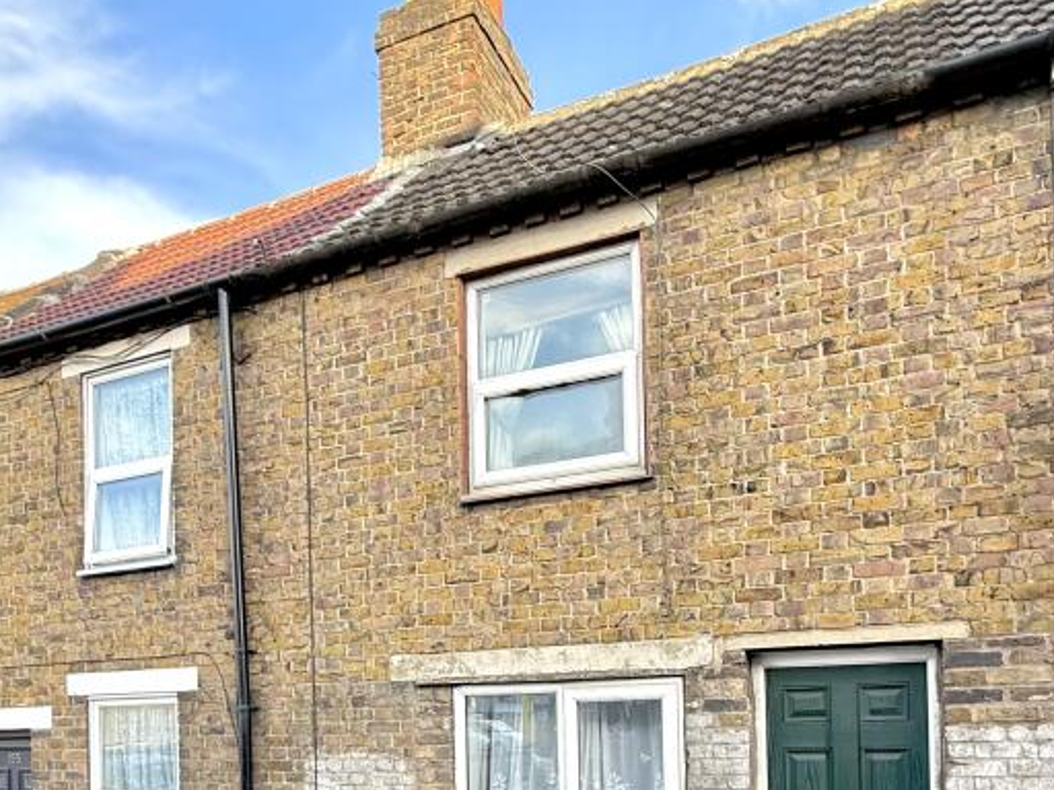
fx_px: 853
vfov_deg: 45.1
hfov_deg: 63.4
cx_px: 556
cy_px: 714
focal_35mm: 28
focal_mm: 2.22
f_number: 2.2
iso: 64
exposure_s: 1/144
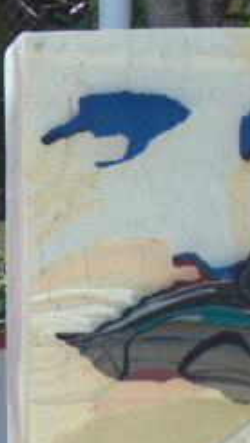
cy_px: 480
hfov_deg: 5.0
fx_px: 2790
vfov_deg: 9.0
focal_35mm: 237
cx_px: -342
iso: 80
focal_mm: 12.8
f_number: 3.7
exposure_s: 1/320
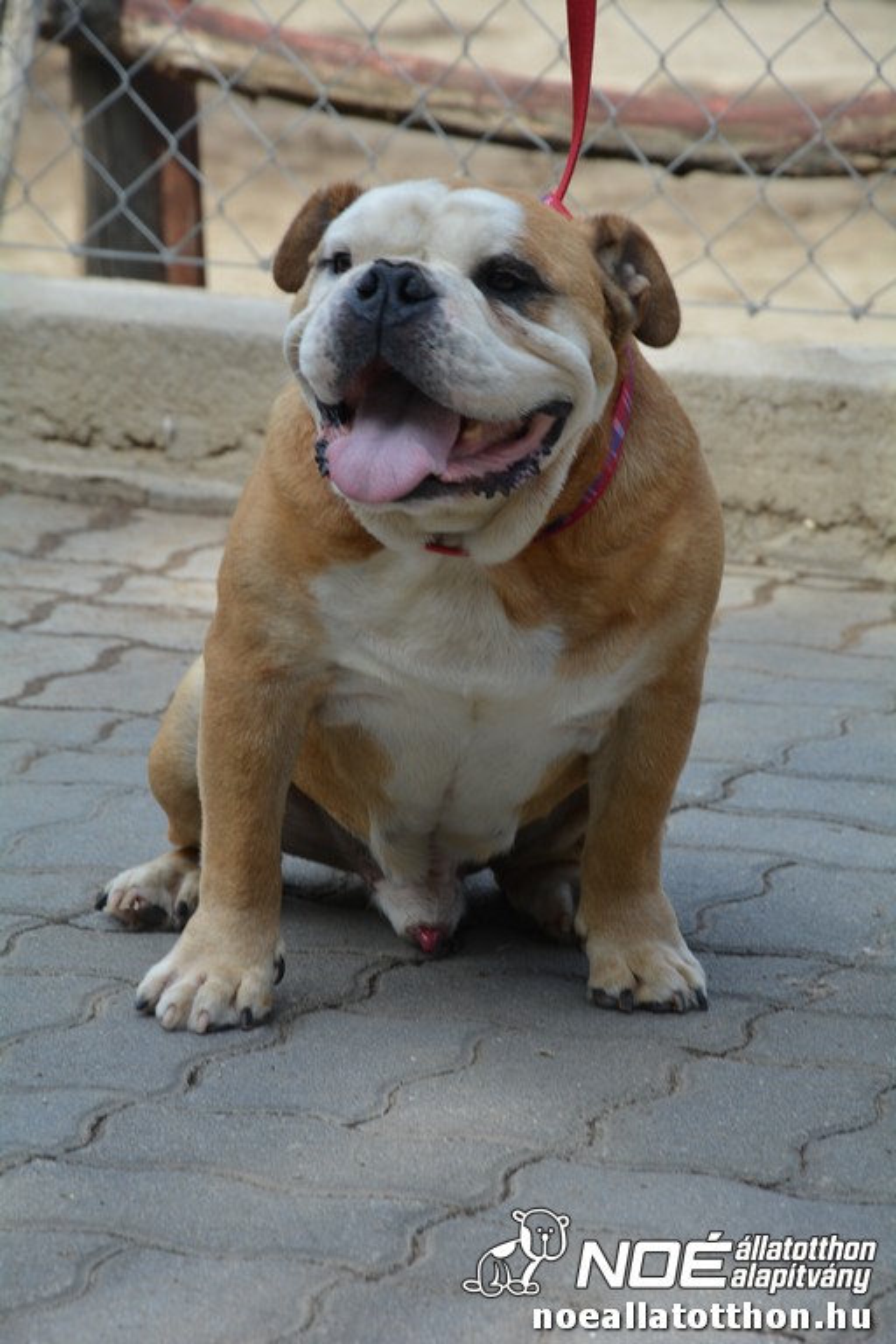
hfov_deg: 8.7
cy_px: 672
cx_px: 448
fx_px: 5880
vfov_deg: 13.0
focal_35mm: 158
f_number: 8
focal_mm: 105
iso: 100
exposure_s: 1/200
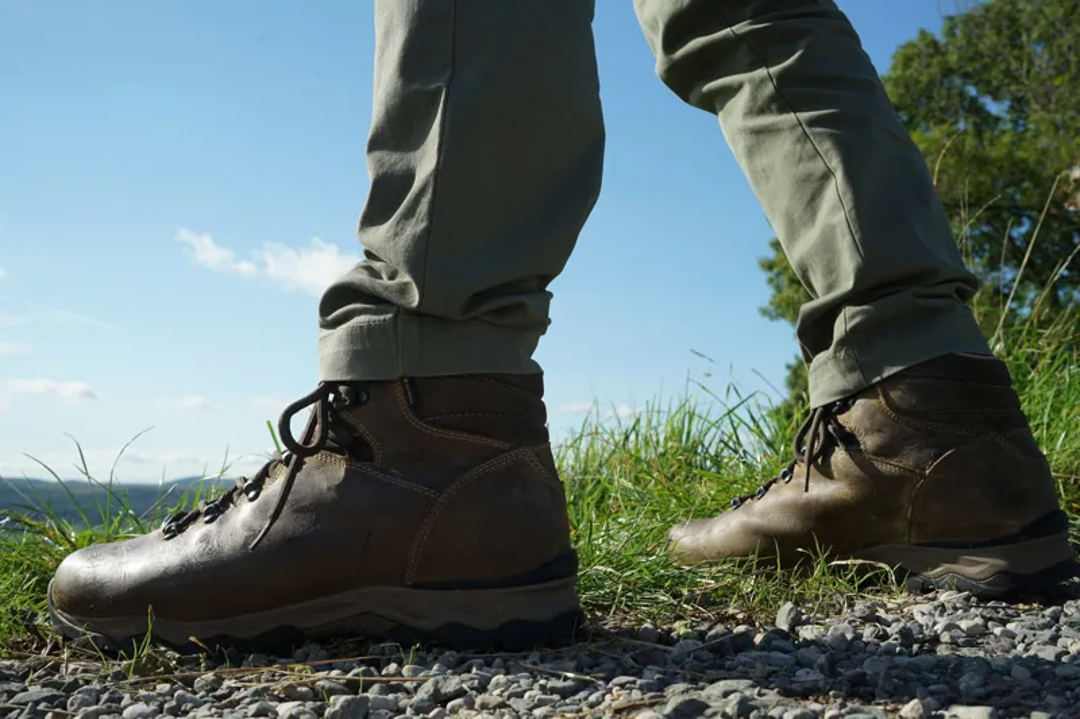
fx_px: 1020
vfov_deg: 38.9
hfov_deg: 55.8
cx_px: 540
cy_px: 360
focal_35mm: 34
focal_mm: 34
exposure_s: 1/125
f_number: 11
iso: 100
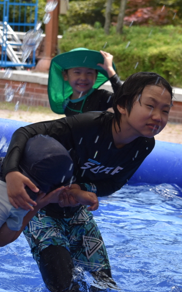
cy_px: 135
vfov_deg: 10.5
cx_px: 136
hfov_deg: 6.6
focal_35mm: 199
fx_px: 1580
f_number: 8
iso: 400
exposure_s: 1/250
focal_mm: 80
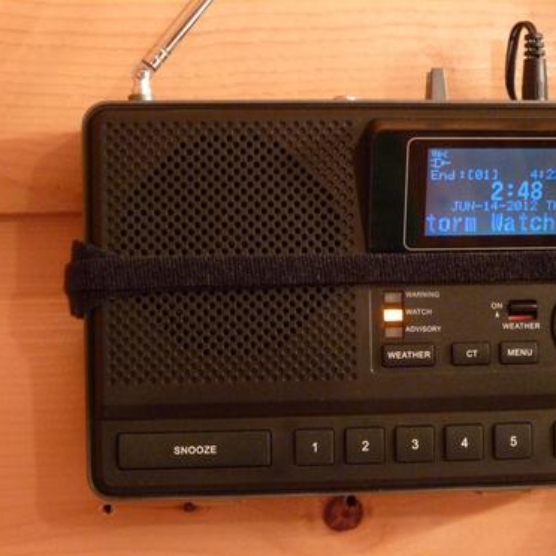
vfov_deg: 19.5
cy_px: 279
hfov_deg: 19.5
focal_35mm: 89
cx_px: 336
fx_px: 1617
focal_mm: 13.3
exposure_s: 1/4
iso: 640
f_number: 4.4
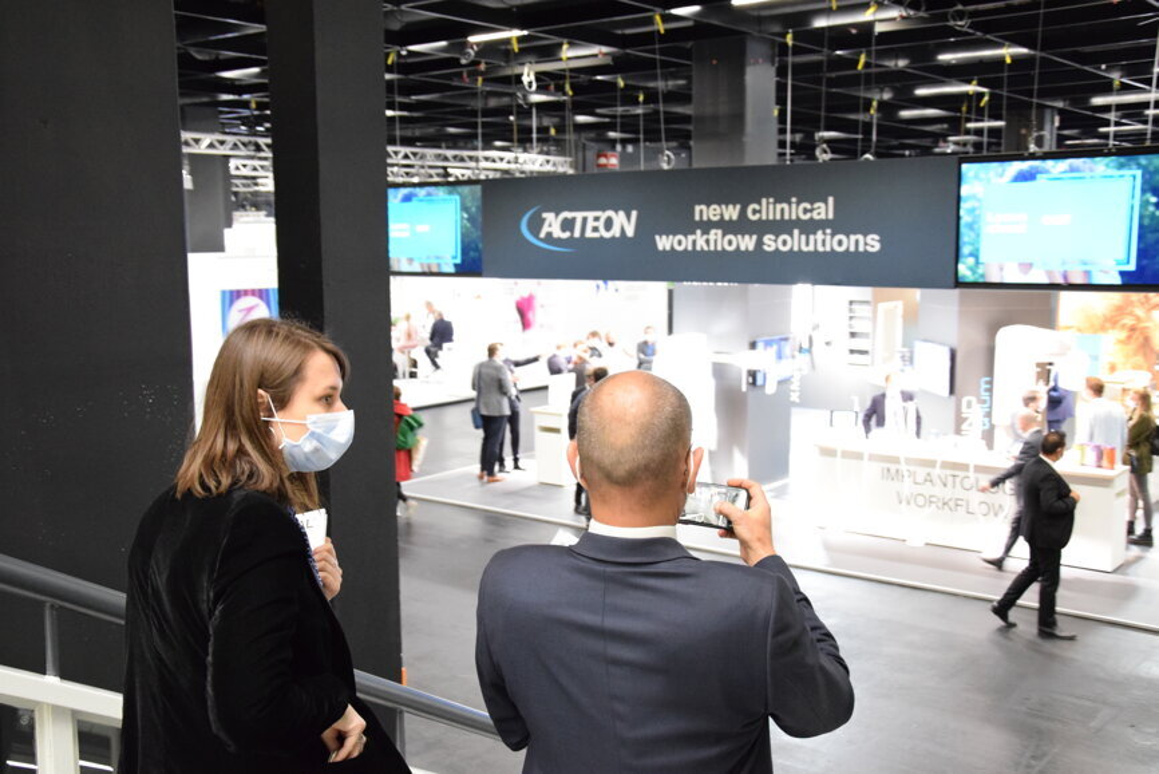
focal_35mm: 38
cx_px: 580
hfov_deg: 51.3
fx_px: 1208
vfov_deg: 35.5
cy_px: 387
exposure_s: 1/60
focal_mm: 25
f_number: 5
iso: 4000
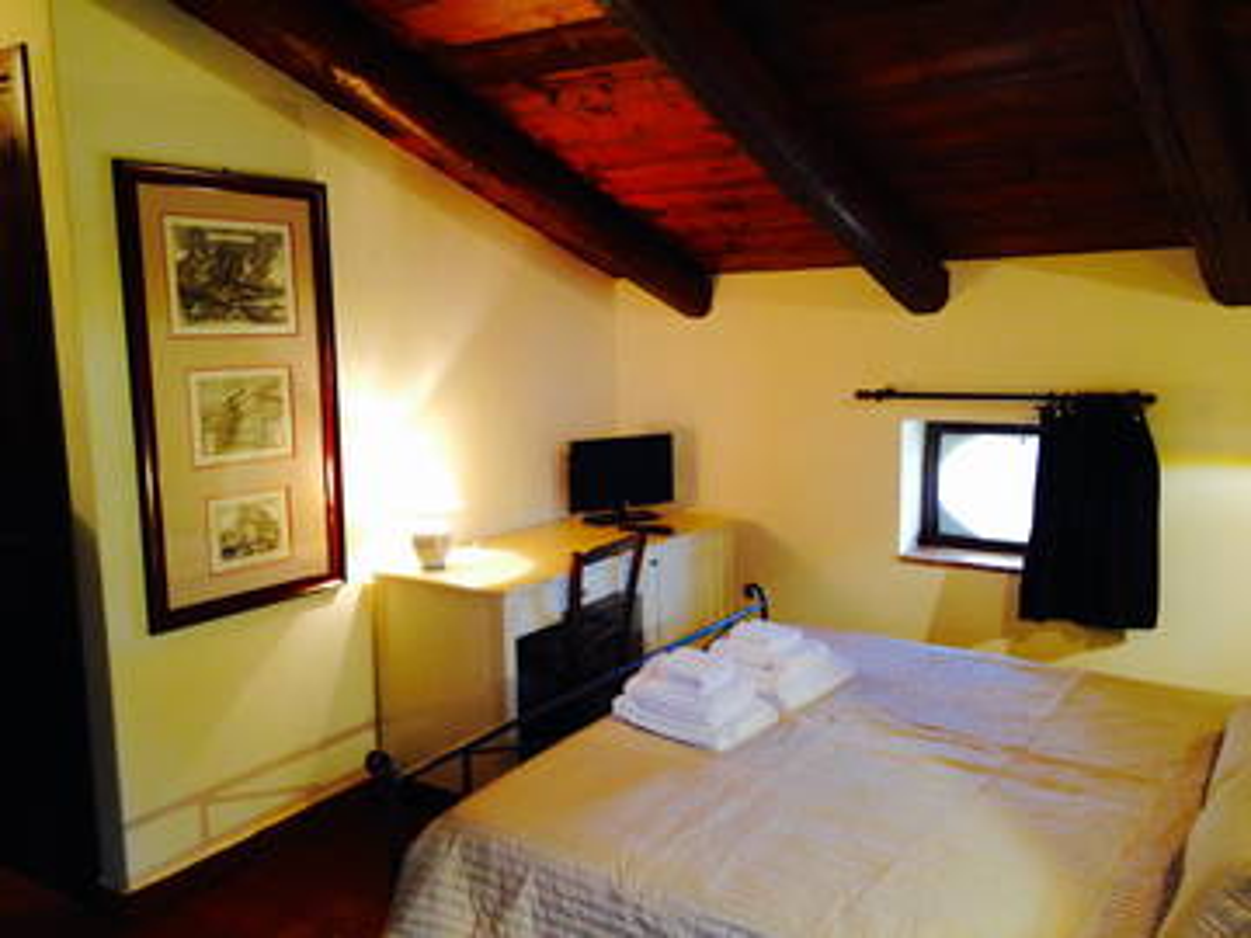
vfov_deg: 42.9
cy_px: 469
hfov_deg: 55.4
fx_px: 1193
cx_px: 626
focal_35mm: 33
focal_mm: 4.12
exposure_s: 1/20
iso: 125
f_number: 2.4
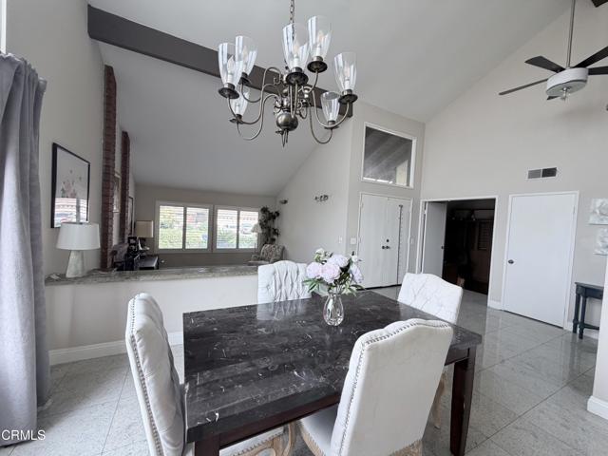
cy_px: 228
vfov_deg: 85.7
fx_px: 246
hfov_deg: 102.1
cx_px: 304
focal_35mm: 14
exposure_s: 1/121
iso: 125
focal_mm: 2.22
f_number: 2.2
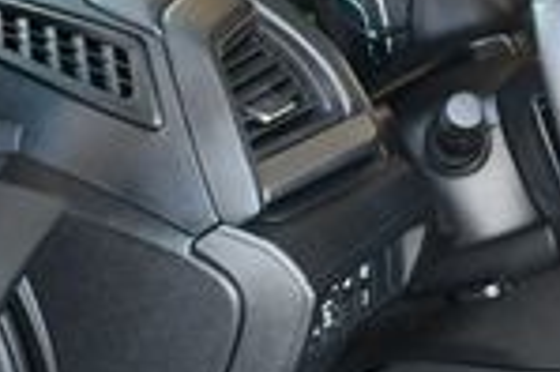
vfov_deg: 8.7
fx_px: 2408
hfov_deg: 12.5
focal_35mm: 155
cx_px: 861
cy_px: 473
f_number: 3.5
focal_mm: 18
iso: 800
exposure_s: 1/200
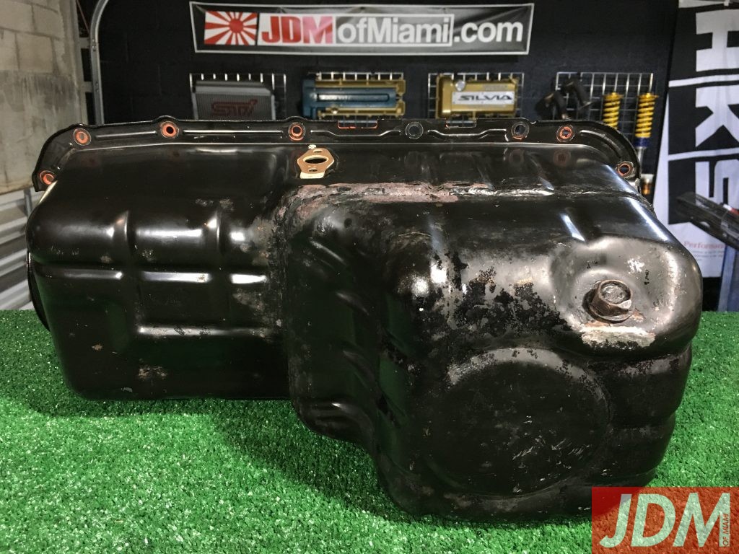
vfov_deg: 48.2
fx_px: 619
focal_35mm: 29
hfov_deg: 61.7
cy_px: 277
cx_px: 370
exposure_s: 1/24
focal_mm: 4.15
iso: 200
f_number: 2.2
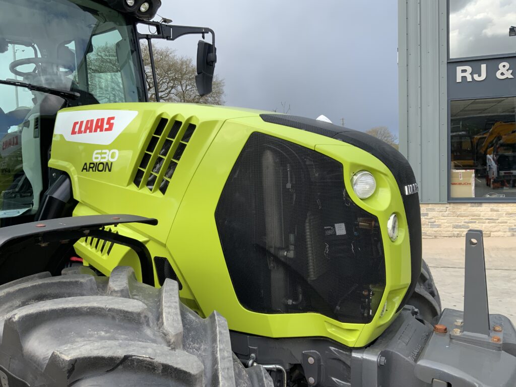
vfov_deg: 48.2
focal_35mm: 29
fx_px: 432
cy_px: 194
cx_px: 258
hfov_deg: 61.7
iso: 16
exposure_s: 1/627
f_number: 1.8
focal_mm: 3
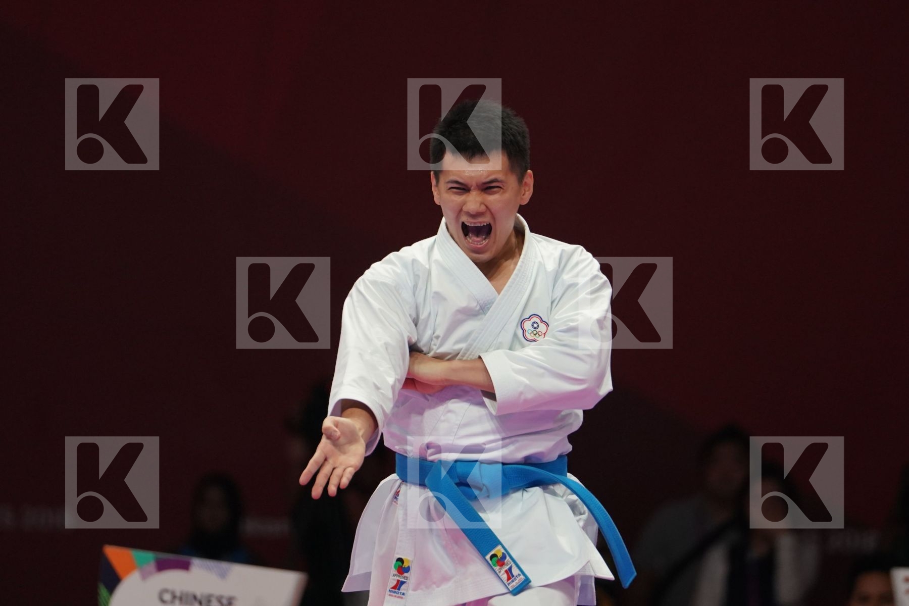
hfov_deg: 4.9
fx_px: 10604
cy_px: 303
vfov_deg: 3.3
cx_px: 454
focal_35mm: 420
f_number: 4
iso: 1600
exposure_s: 1/500
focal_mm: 280
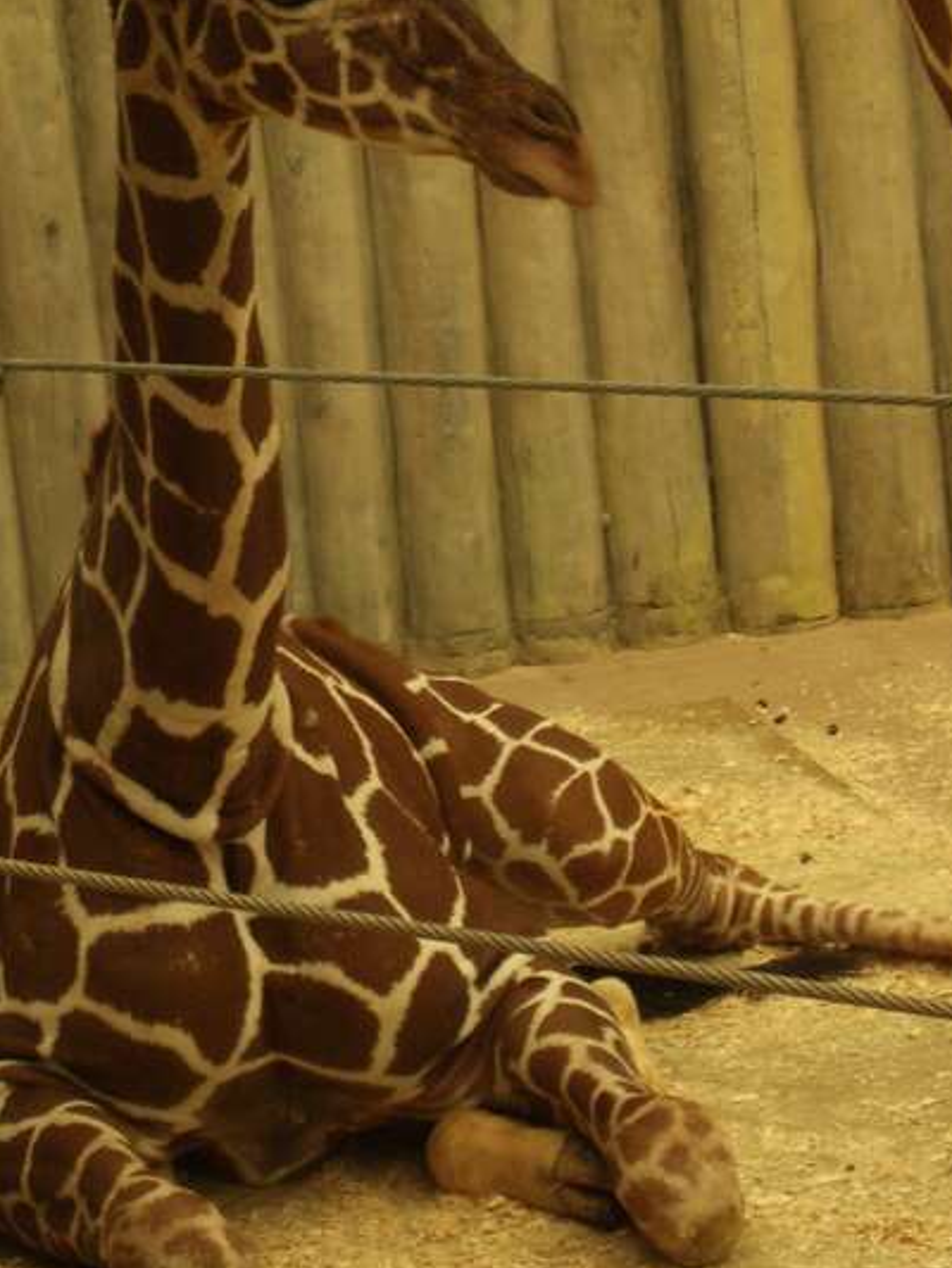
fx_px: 4838
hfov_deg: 11.2
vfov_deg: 14.9
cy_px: 476
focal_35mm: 132
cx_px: 445
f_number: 4.4
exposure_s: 1/30
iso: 200
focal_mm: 14.6
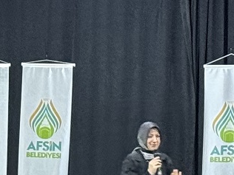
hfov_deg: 6.4
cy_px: 327
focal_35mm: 304
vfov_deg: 4.8
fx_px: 2055
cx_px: -170
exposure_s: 1/40
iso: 500
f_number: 1.78
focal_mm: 6.76
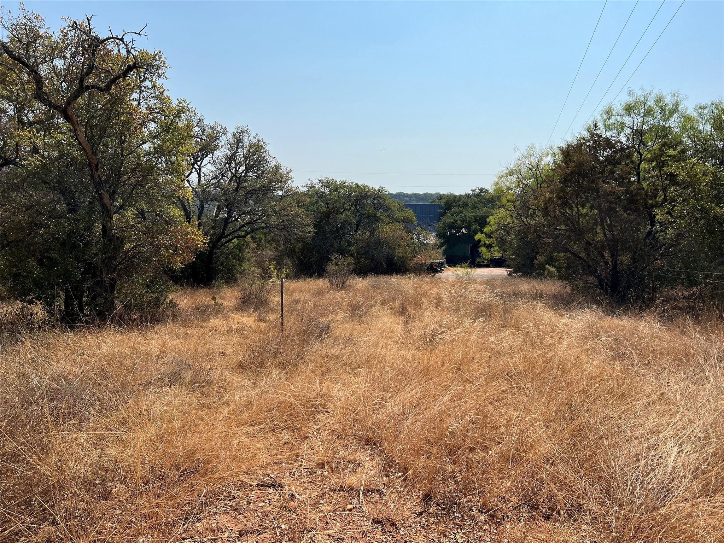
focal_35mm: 26
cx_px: 362
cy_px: 272
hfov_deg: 67.3
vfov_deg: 53.1
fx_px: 544
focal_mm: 5.7
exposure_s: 1/6579
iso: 50
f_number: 1.5
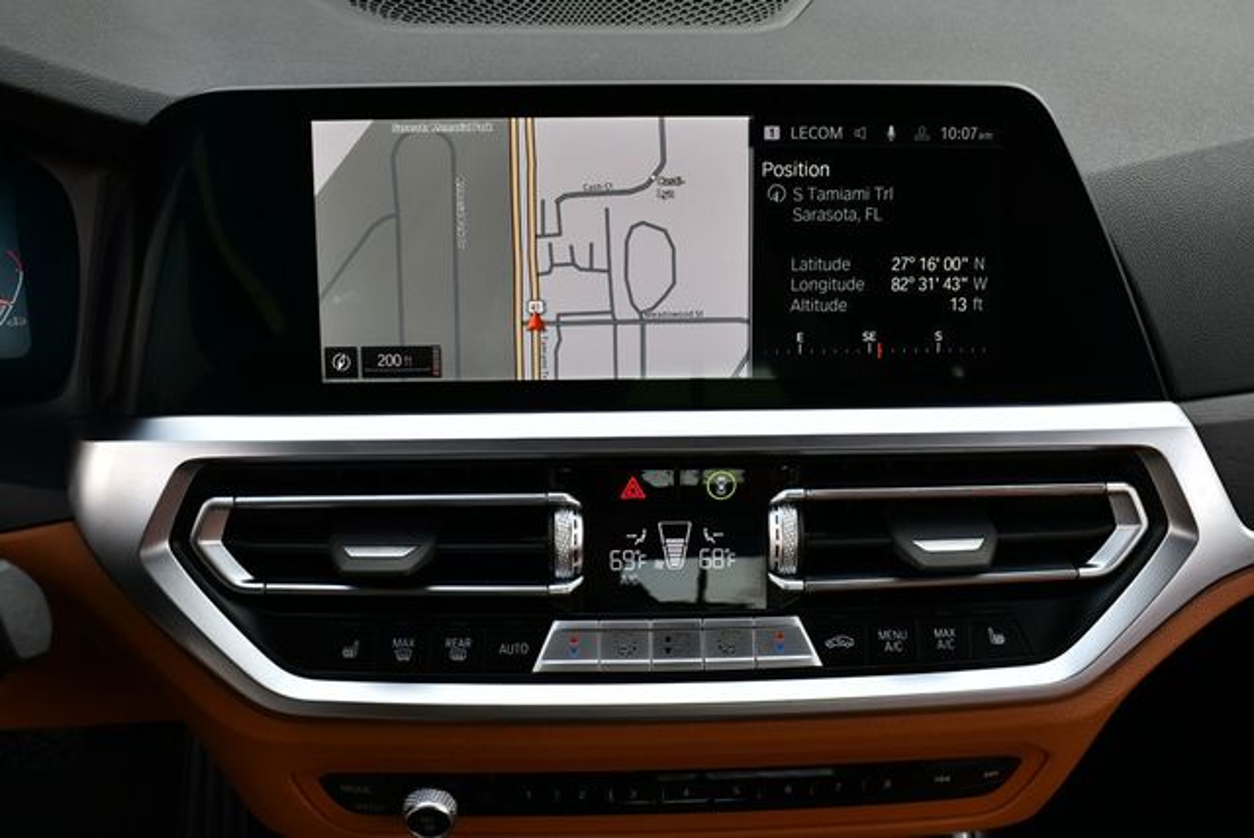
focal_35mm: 36
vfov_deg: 36.9
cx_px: 627
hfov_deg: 53.1
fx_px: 1255
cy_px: 419
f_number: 5
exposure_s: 1/100
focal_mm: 18
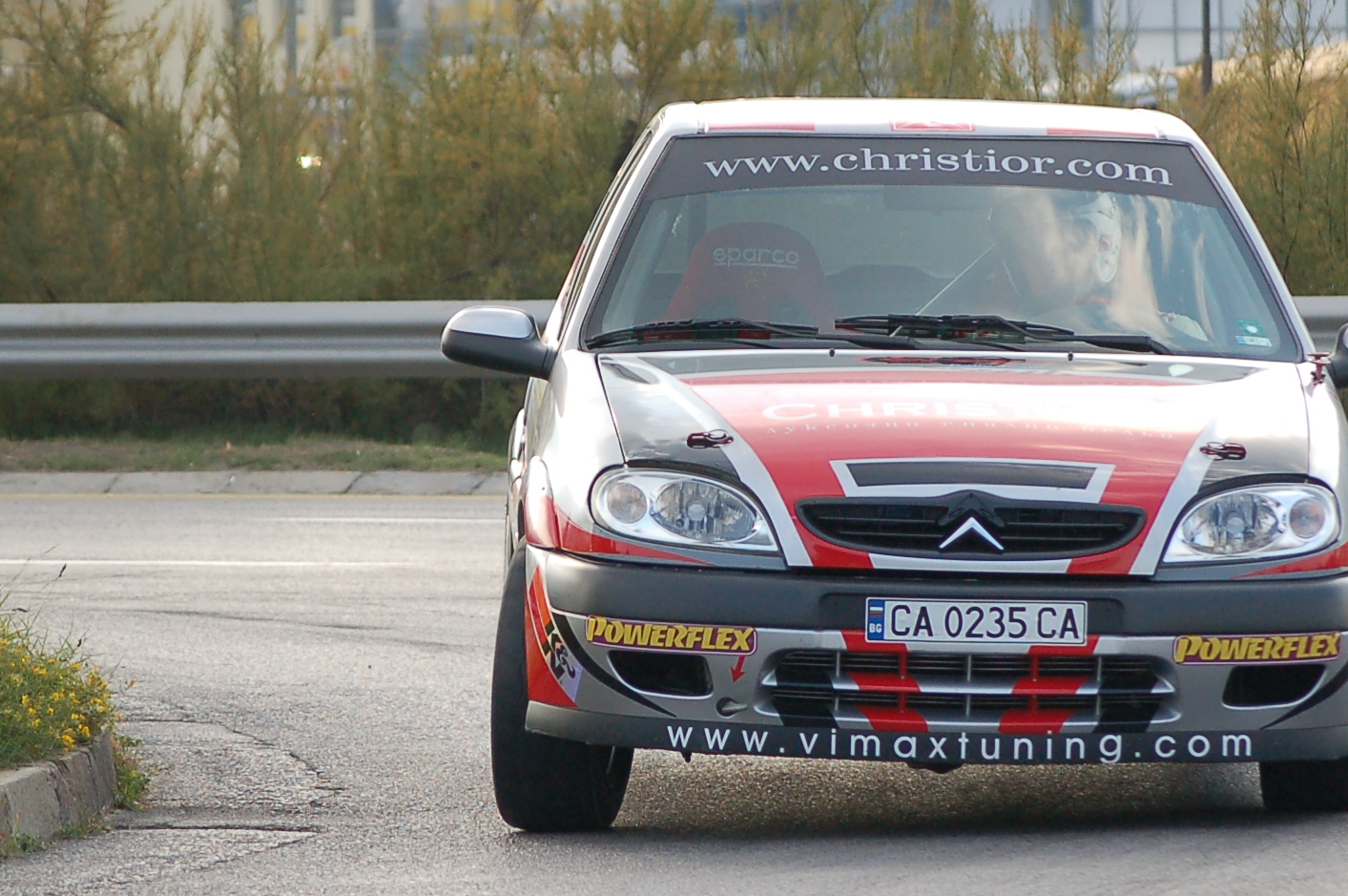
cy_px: 515
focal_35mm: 313
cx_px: 801
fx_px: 11708
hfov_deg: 6.6
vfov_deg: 4.4
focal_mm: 98
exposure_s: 1/800
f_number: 4.5
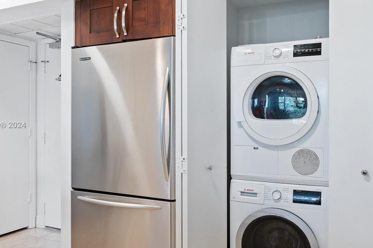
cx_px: 205
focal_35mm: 32
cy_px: 126
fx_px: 331
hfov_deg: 58.7
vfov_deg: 41.0
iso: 200
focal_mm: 20
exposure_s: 1/2.5
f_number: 8
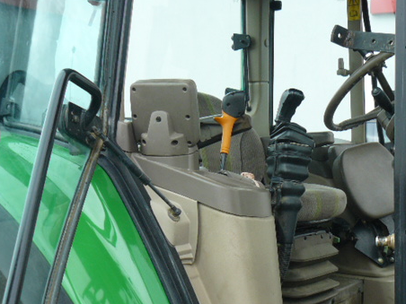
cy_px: 190
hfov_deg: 37.1
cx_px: 269
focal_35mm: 51
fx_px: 598
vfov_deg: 28.5
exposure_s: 1/100
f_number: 3.2
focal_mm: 6
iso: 100
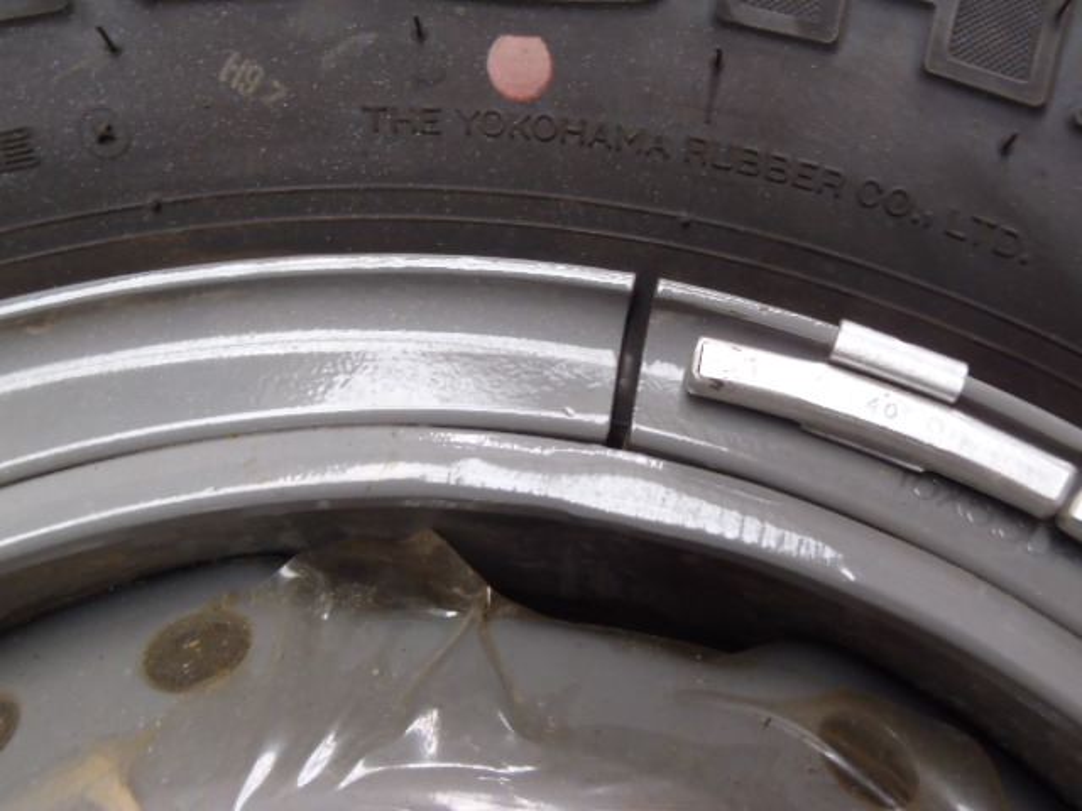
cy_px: 406
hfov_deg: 50.1
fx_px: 1157
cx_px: 541
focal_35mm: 37
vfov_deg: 38.7
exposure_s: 1/20
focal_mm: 6.64
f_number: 4.7
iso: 200
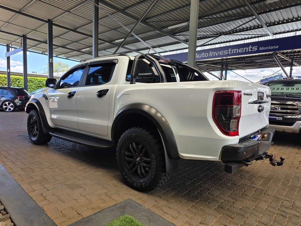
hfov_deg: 73.9
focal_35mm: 23
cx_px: 150
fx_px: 200
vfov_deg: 58.9
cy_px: 113
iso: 32
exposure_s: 1/359
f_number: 1.7
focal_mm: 6.25
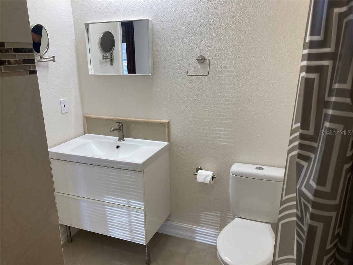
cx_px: 176
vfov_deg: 49.7
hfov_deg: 63.4
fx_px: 286
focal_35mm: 28
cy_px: 132
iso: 64
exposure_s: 1/120
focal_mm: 3.99
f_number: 1.8
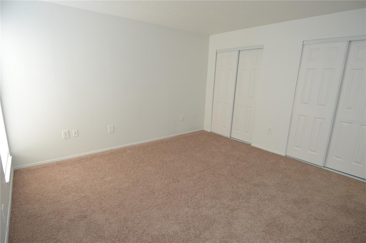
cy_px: 122
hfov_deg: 90.1
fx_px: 183
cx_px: 183
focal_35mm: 18
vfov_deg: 67.3
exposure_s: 1/80
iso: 400
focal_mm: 12
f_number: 4.5
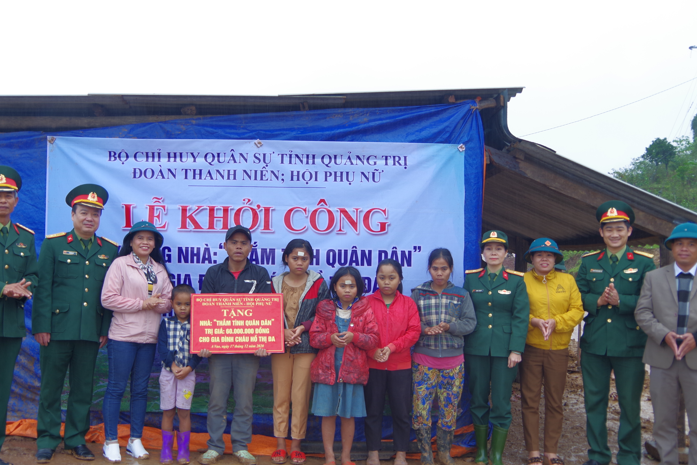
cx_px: 316
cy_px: 252
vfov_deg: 37.8
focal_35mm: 35
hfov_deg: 54.4
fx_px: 678
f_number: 3.5
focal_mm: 18
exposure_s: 1/40
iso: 100
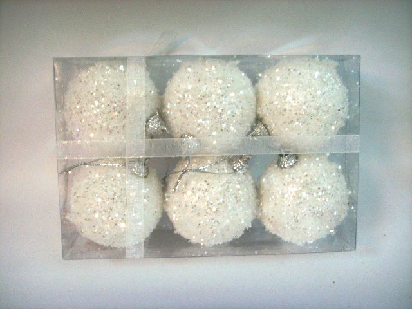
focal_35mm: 39
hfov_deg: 47.9
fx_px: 464
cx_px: 206
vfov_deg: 36.8
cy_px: 154
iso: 150
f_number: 3.5
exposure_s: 1/20
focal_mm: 6.6
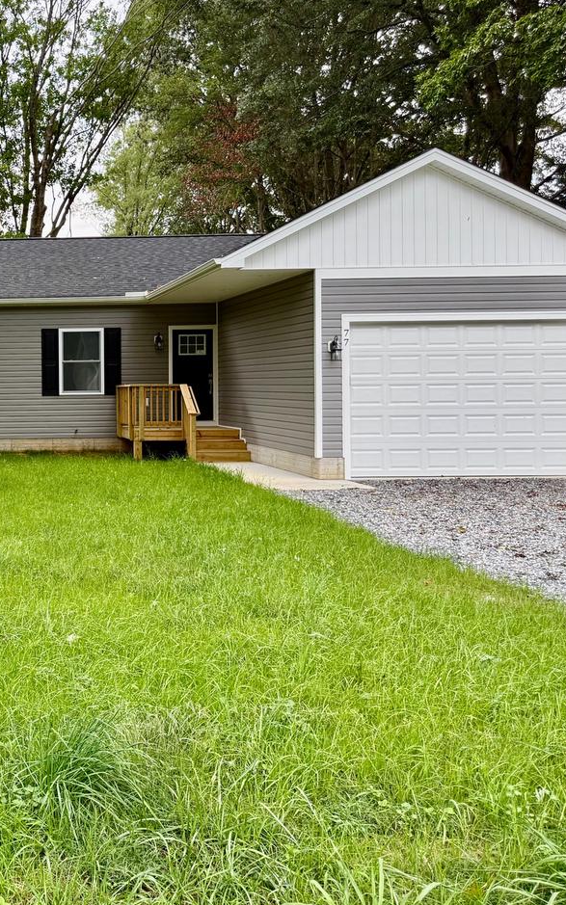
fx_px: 962
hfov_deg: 29.8
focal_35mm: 39
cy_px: 395
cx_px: -40
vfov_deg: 50.3
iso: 100
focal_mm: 6.76
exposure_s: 1/1005
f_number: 1.78
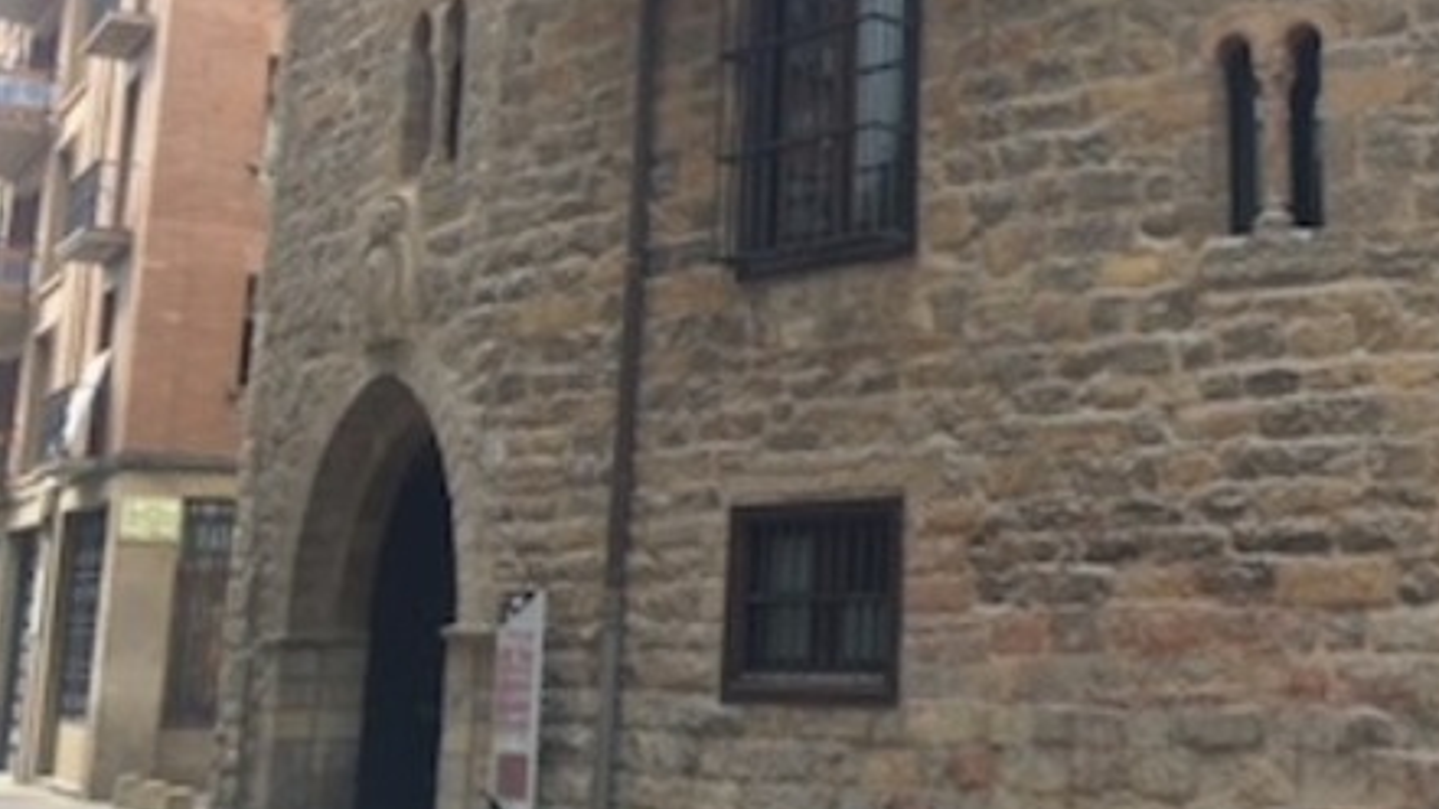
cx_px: 1178
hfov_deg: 38.2
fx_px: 1984
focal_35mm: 52
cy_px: 181
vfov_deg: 22.8
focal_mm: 4.15
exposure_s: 1/149
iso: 25
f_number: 2.2
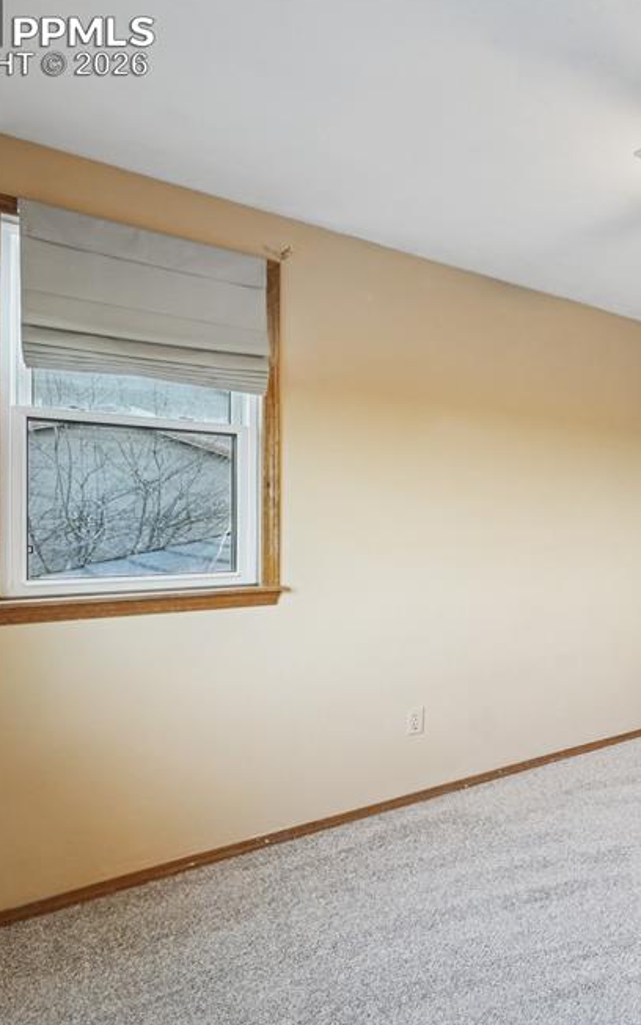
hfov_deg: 43.6
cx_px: 644
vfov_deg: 74.8
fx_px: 670
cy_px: 525
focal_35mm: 24
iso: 800
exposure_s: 1/6
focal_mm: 10
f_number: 8
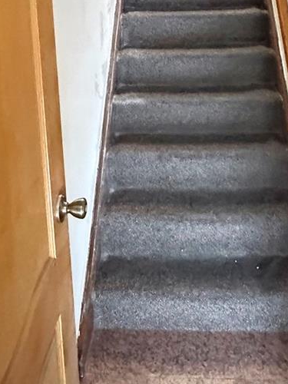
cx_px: 164
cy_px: 34
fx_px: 477
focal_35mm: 43
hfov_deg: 33.5
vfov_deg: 40.3
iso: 1250
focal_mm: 2.22
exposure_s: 1/40
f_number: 2.2
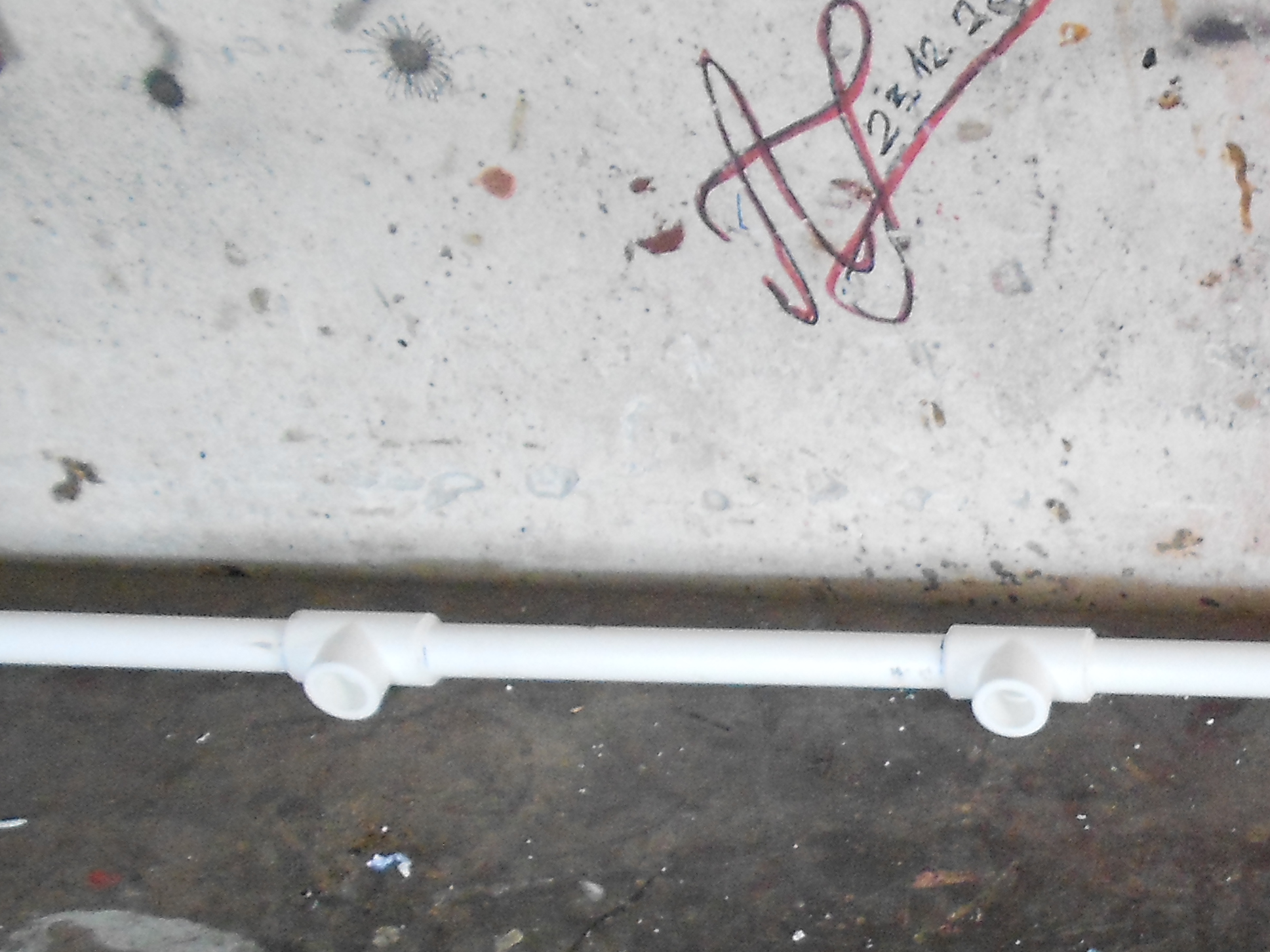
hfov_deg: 30.8
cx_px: 1277
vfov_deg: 24.7
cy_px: 783
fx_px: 2128
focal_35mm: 58
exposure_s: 1/20
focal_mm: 4.6
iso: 400
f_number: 3.2
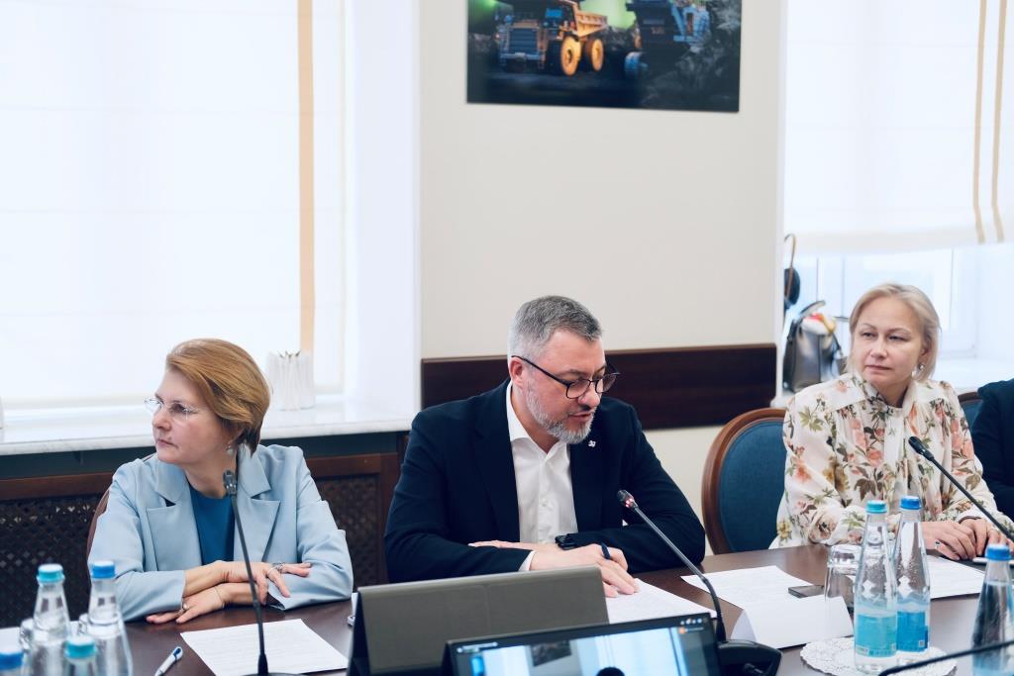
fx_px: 1493
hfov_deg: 37.5
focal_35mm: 53
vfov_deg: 25.5
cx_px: 507
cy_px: 338
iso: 320
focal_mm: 35
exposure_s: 1/38
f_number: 2
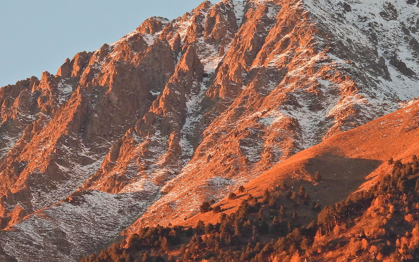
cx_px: 257
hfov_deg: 3.5
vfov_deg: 2.2
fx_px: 6794
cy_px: 82
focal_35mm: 595
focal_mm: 62.5
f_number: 5
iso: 400
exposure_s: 1/250
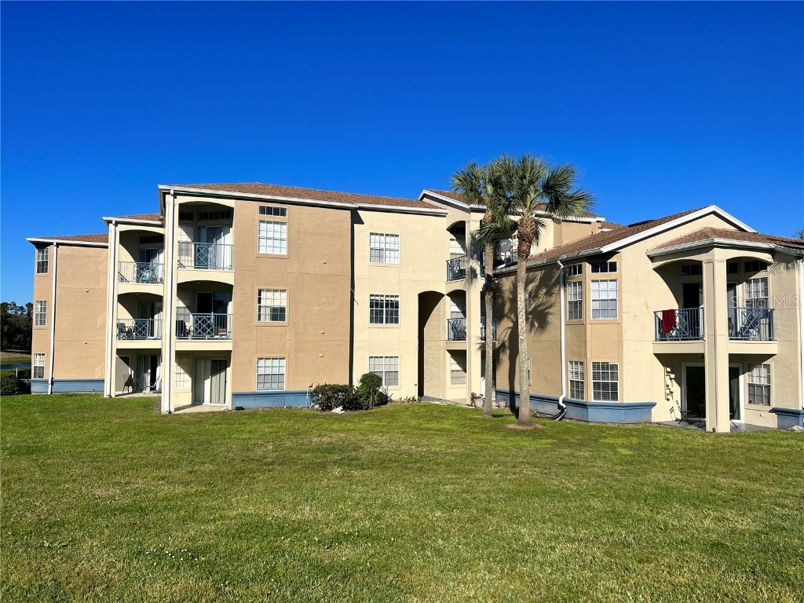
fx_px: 604
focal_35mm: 26
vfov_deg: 53.1
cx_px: 402
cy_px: 302
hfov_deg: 67.3
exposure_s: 1/7463
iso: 50
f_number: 1.5
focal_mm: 5.7
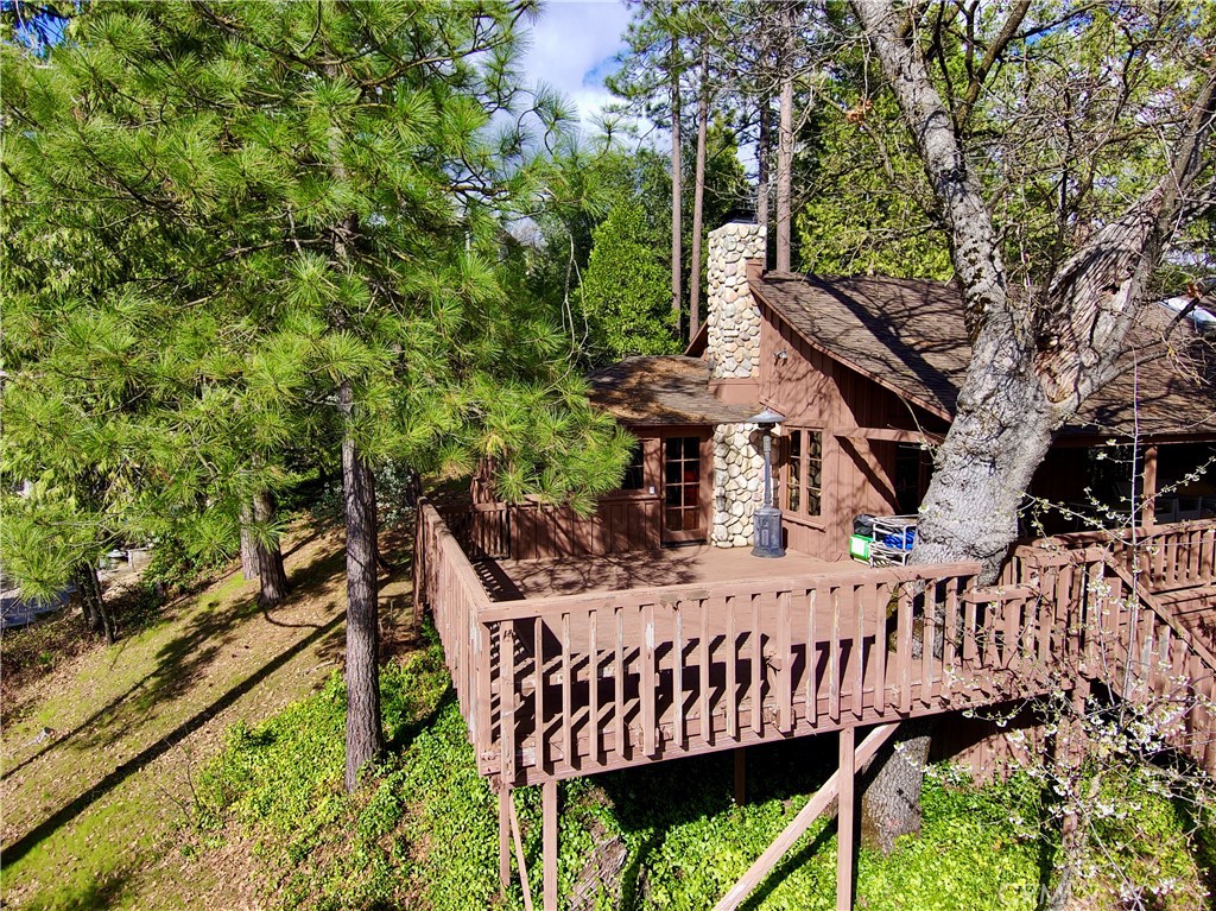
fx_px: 737
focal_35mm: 21
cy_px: 456
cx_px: 608
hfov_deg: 79.0
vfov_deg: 63.4
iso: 100
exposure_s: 1/880
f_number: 2.8
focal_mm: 3.7
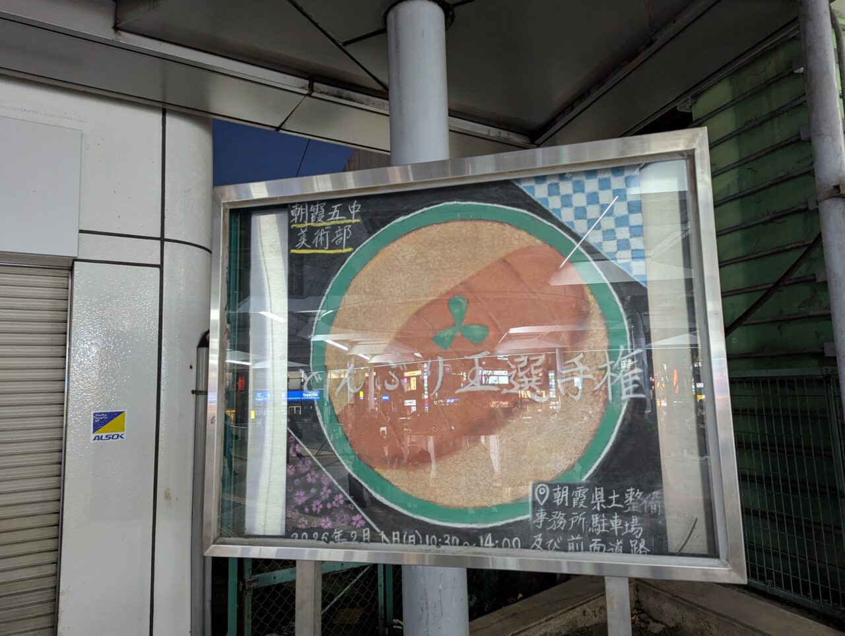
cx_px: 422
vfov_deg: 56.9
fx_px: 587
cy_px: 318
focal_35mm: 24
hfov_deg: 71.5
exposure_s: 1/50
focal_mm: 6.81
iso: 590
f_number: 1.85
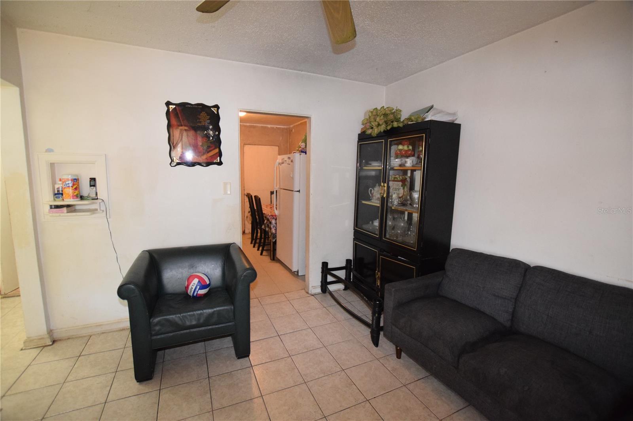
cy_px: 210
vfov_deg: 77.3
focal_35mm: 15
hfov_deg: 100.4
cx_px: 316
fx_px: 264
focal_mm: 10
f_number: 3.5
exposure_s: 1/60
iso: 3200
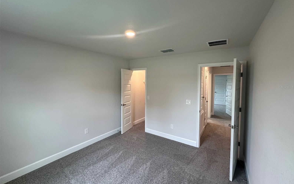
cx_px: 148
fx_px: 120
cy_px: 87
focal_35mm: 15
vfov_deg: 74.7
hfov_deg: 101.5
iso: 200
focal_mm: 2.22
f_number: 2.2
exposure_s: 1/120
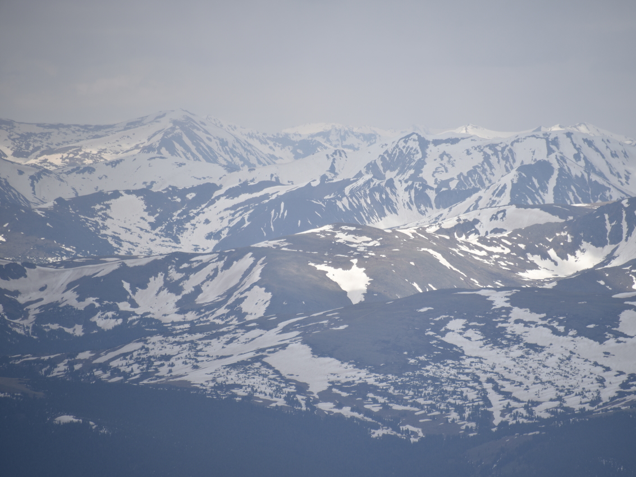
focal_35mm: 326
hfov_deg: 6.1
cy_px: 238
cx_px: 355
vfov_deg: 4.6
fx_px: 5990
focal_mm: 300
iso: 100
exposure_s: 1/640
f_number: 6.3
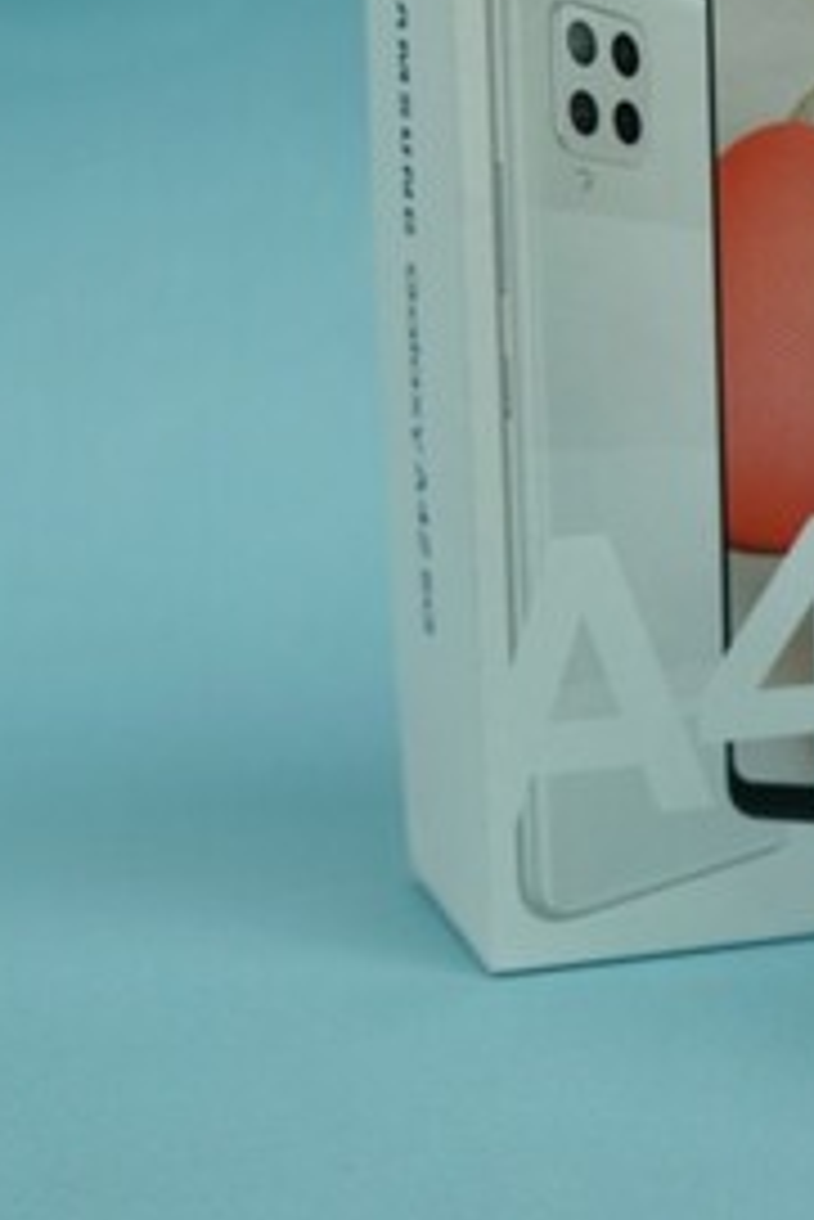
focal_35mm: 103
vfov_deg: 19.8
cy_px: 425
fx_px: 3489
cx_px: 1120
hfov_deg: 12.8
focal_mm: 45
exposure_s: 1/100
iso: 320
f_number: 5.6
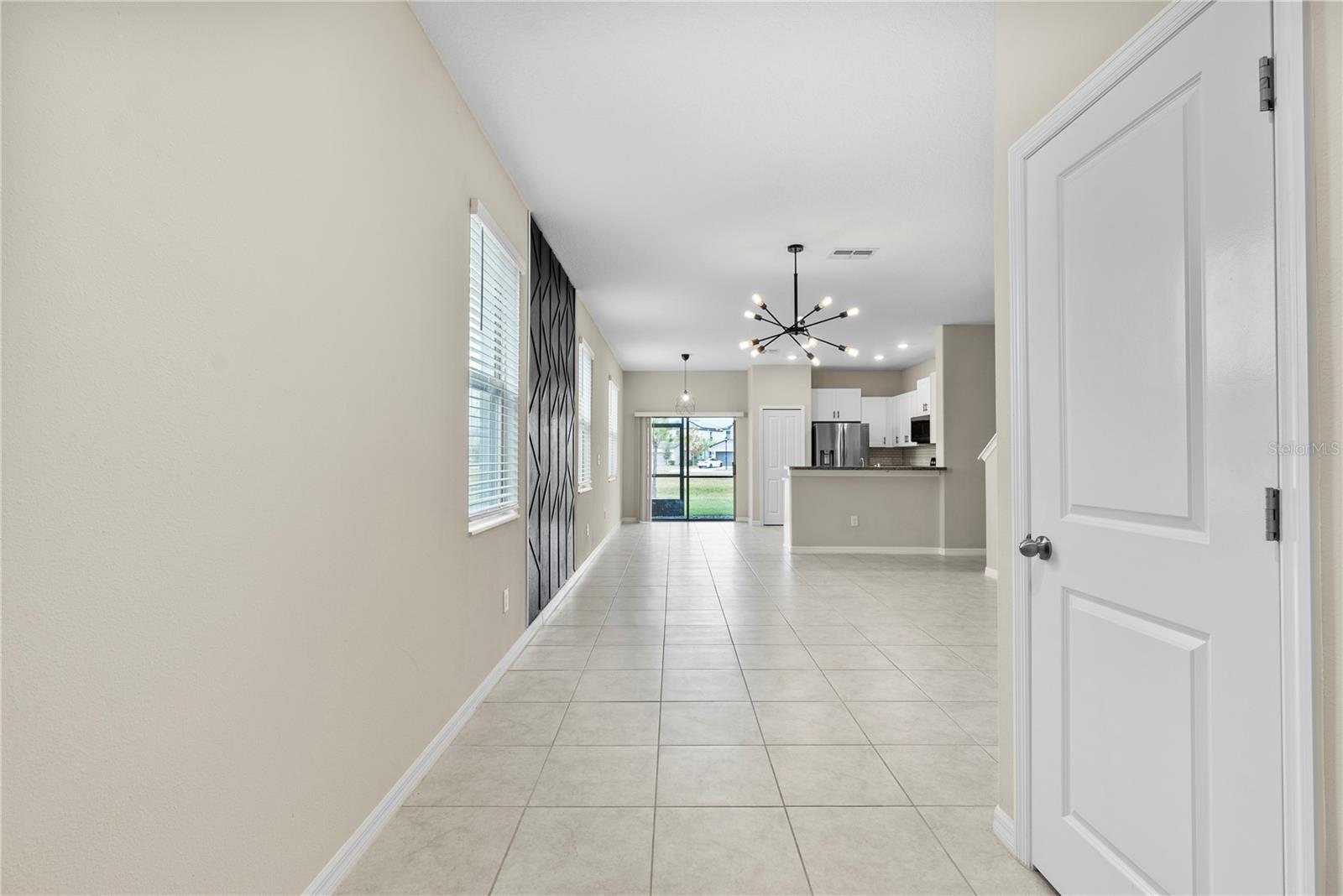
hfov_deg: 96.7
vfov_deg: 73.8
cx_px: 672
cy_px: 448
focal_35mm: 16
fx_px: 597
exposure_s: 1/6
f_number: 8
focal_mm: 16
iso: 400
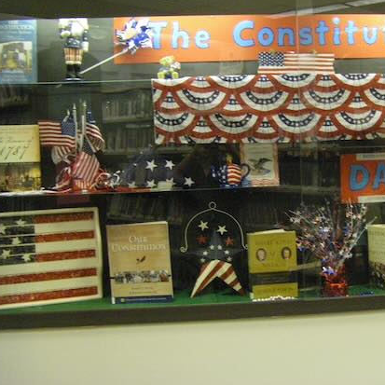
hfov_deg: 32.2
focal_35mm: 52
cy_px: 170
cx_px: 285
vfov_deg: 32.8
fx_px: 654
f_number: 3.5
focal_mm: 6.3
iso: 800
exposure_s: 1/40
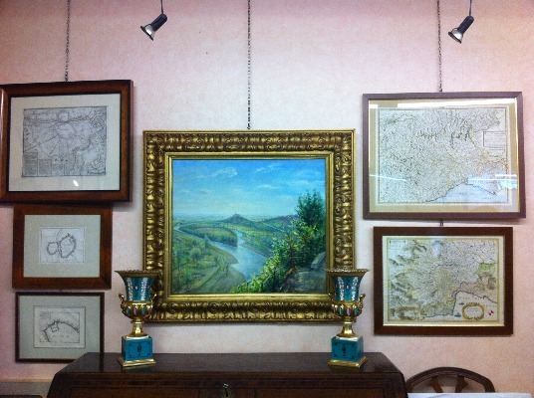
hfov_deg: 52.7
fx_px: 539
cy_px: 199
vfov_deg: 40.6
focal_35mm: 35
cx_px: 267
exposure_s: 1/15
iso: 80
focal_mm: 3.85
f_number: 2.8
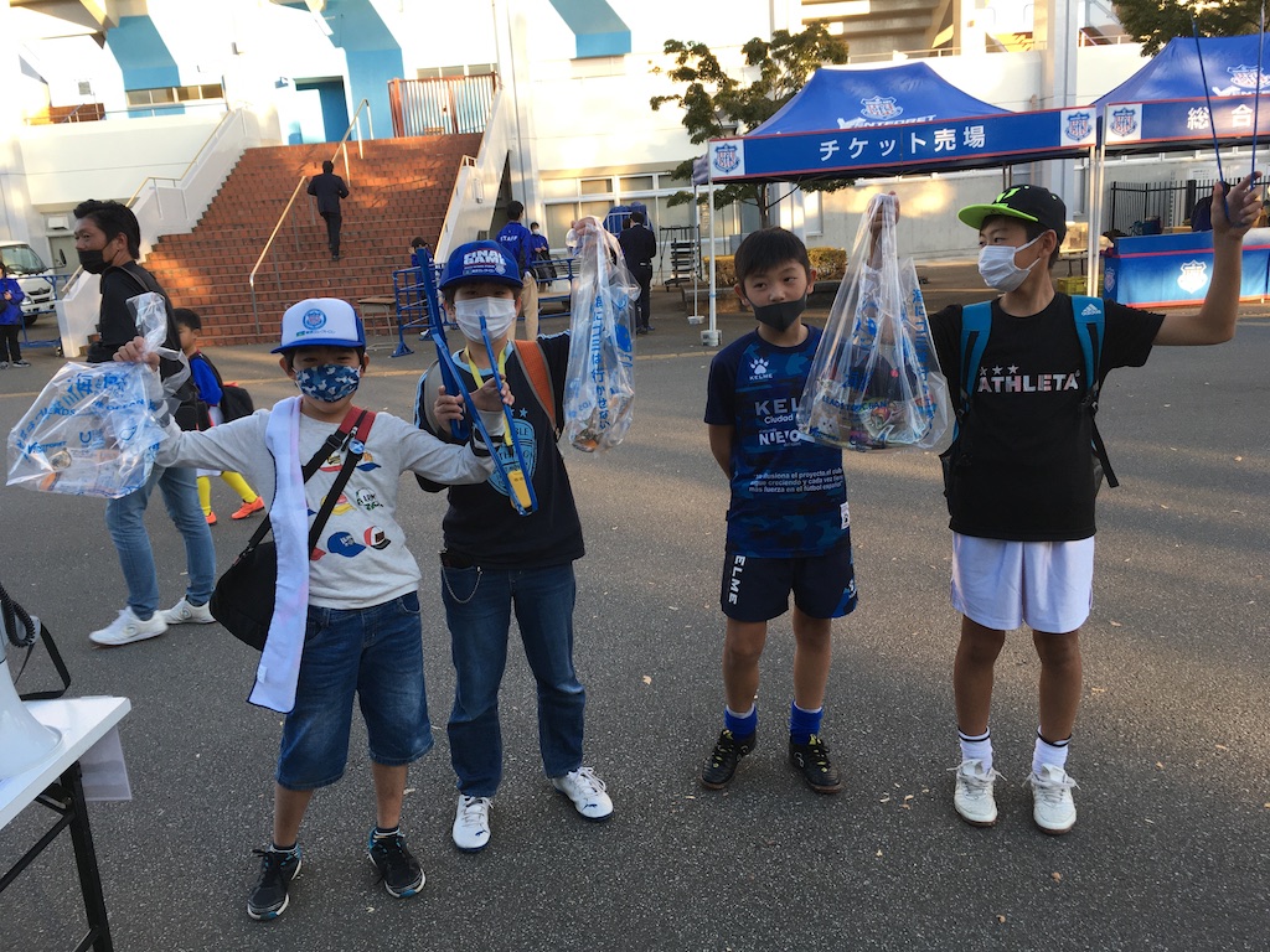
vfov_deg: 48.2
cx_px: 635
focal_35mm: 29
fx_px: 1064
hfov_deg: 61.7
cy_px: 476
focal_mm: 4.15
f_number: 2.2
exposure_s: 1/120
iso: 32
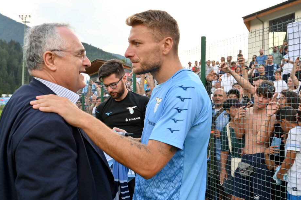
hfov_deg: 62.0
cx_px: 149
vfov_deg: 43.5
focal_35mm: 30
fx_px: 251
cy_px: 104
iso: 250
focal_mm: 27
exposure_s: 1/160
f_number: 5.6
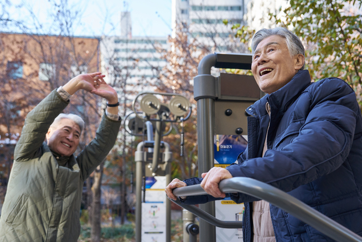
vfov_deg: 33.4
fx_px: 402
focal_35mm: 40
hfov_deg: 48.4
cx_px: 166
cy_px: 134
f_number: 3.5
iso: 500
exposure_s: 1/800
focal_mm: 36
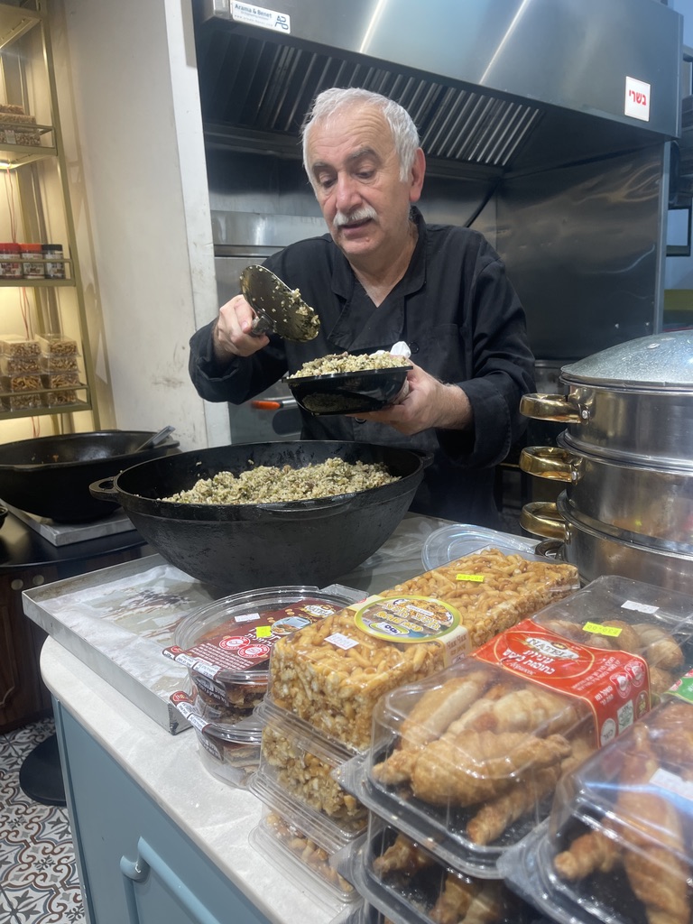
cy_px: 462
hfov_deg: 54.9
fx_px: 667
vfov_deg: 69.4
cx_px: 346
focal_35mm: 25
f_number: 1.6
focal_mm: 5.1
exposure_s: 1/100
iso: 64
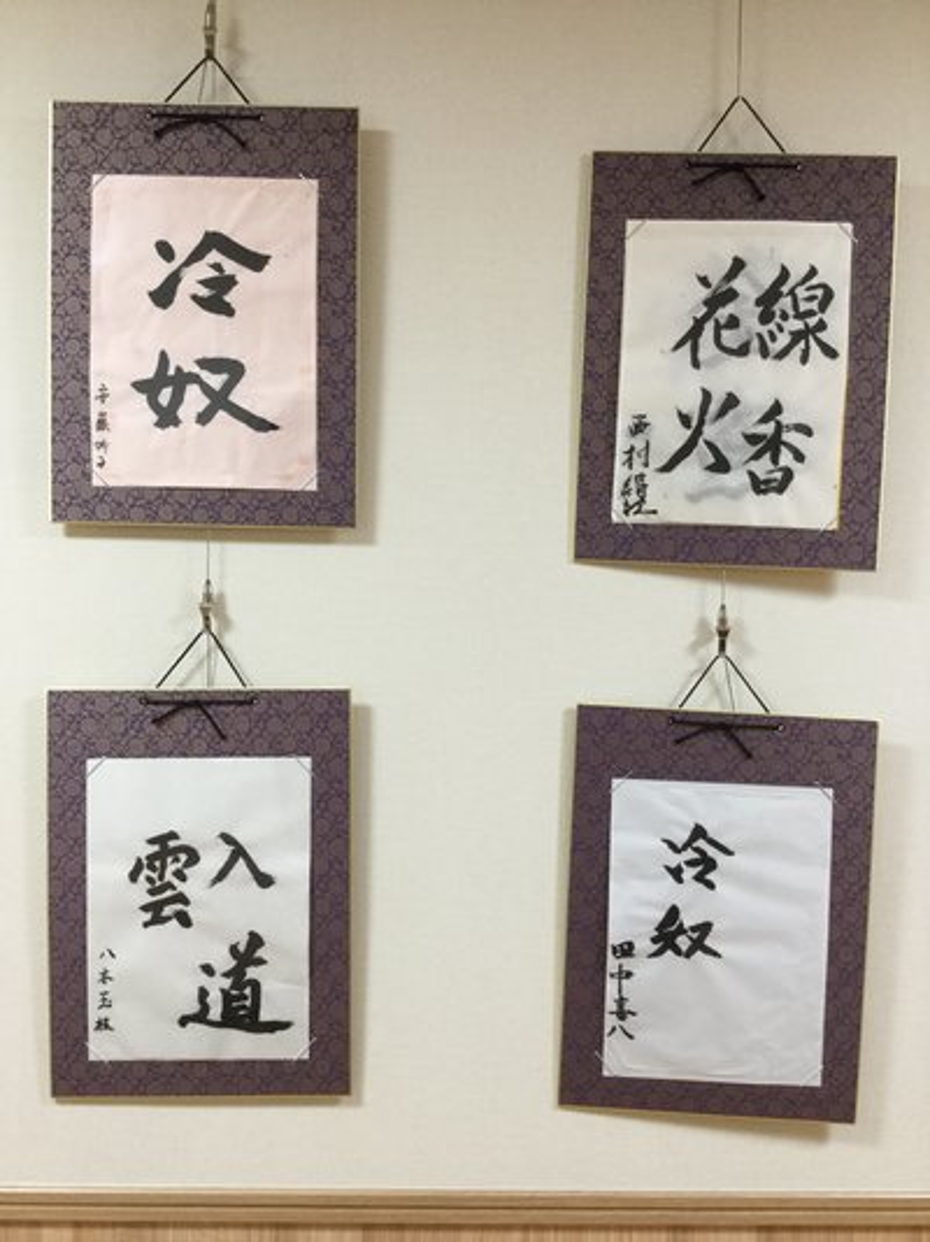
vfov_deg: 58.4
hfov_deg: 45.4
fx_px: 1111
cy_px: 621
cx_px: 465
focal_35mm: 31
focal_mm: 3.3
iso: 80
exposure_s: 1/30
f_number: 2.4
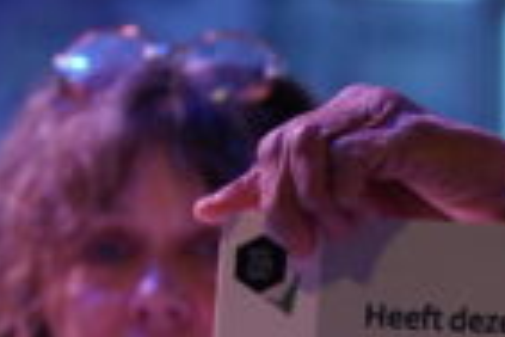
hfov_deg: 5.4
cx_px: 444
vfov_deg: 3.6
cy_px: 369
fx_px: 5358
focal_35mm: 382
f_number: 2.8
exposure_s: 1/100
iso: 1600
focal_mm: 70
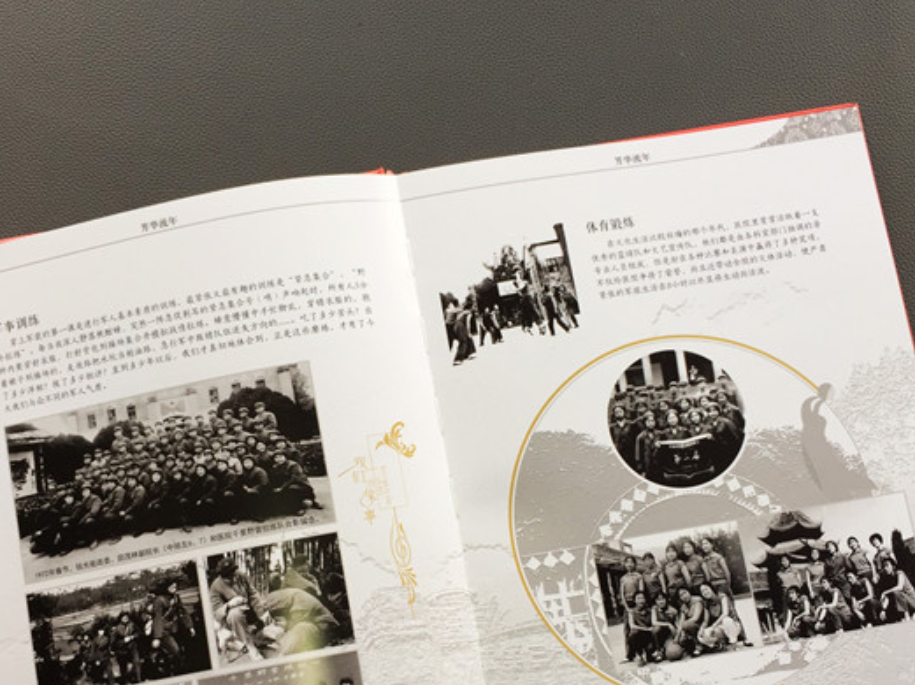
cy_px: 485
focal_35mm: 44
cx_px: 423
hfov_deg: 42.9
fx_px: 1162
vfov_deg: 32.4
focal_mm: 4.15
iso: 40
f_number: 2.2
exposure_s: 1/50
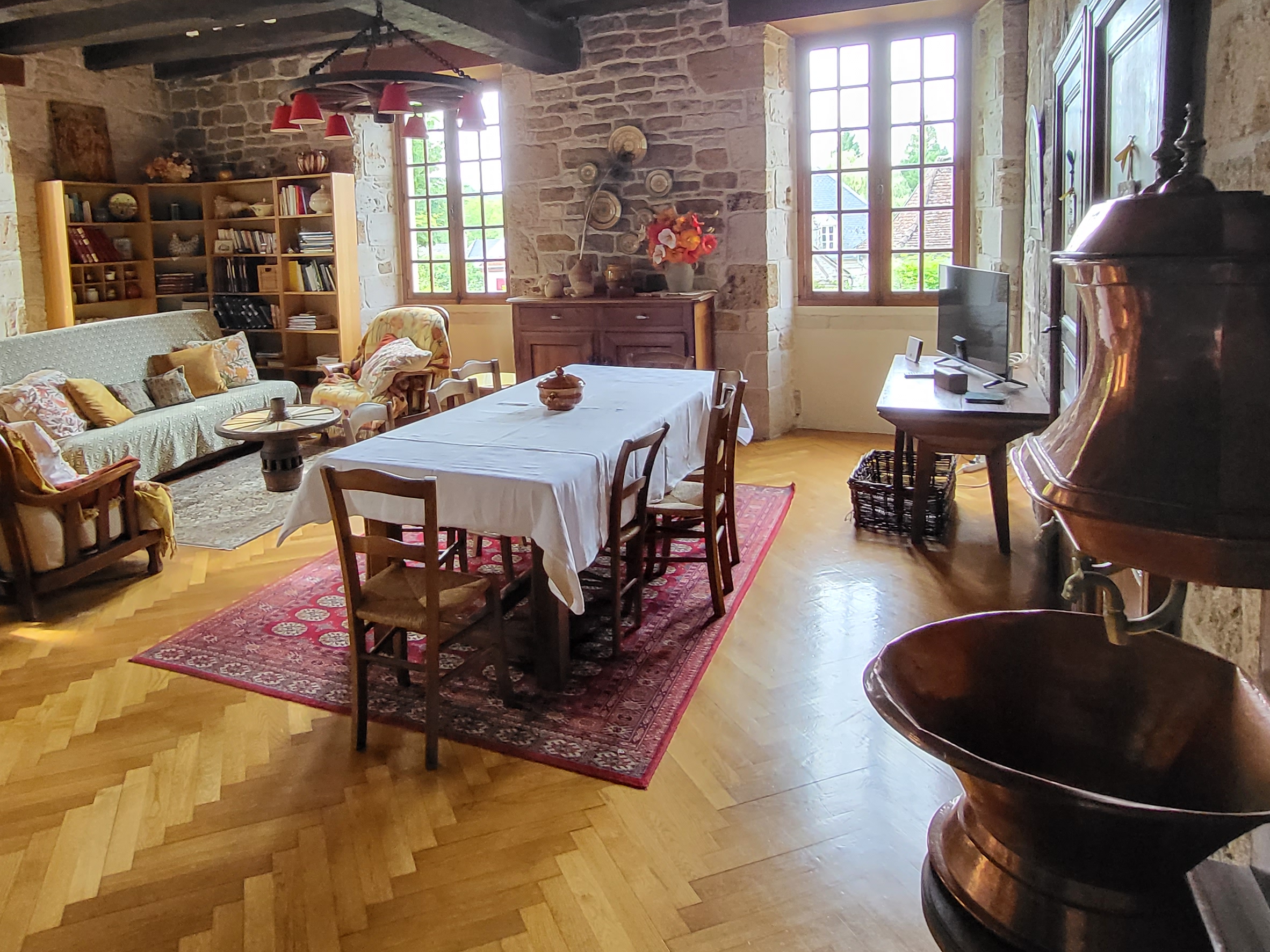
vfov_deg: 59.4
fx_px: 807
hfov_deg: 75.8
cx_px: 533
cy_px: 301
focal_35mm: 22
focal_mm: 1.74
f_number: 2.2
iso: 400
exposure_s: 1/50
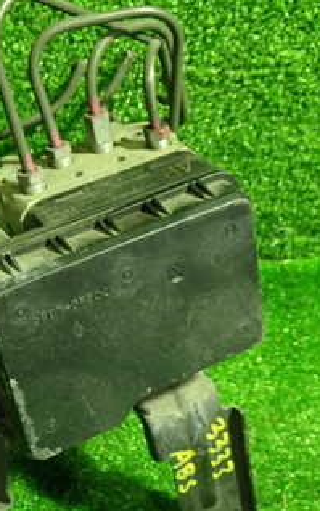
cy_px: 310
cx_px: 101
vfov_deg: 31.9
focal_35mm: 64
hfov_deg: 20.3
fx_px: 892
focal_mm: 5.79
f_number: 2.4
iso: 500
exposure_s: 1/30
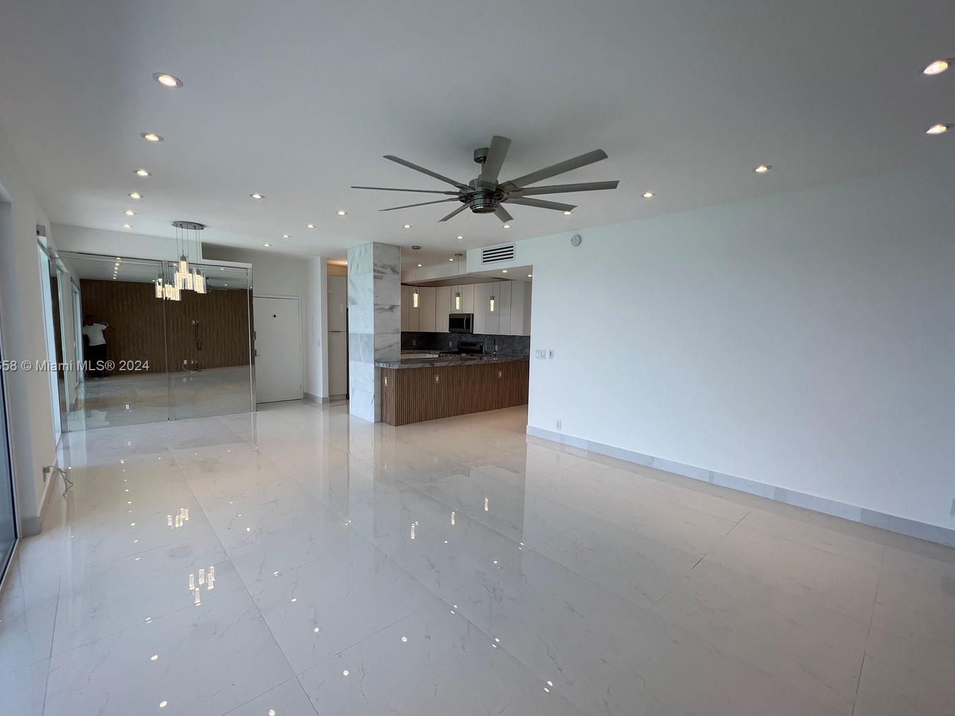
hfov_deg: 102.0
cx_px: 458
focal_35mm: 14
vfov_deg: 85.6
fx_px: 386
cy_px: 367
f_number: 1.8
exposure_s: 1/158
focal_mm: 1.57
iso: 32
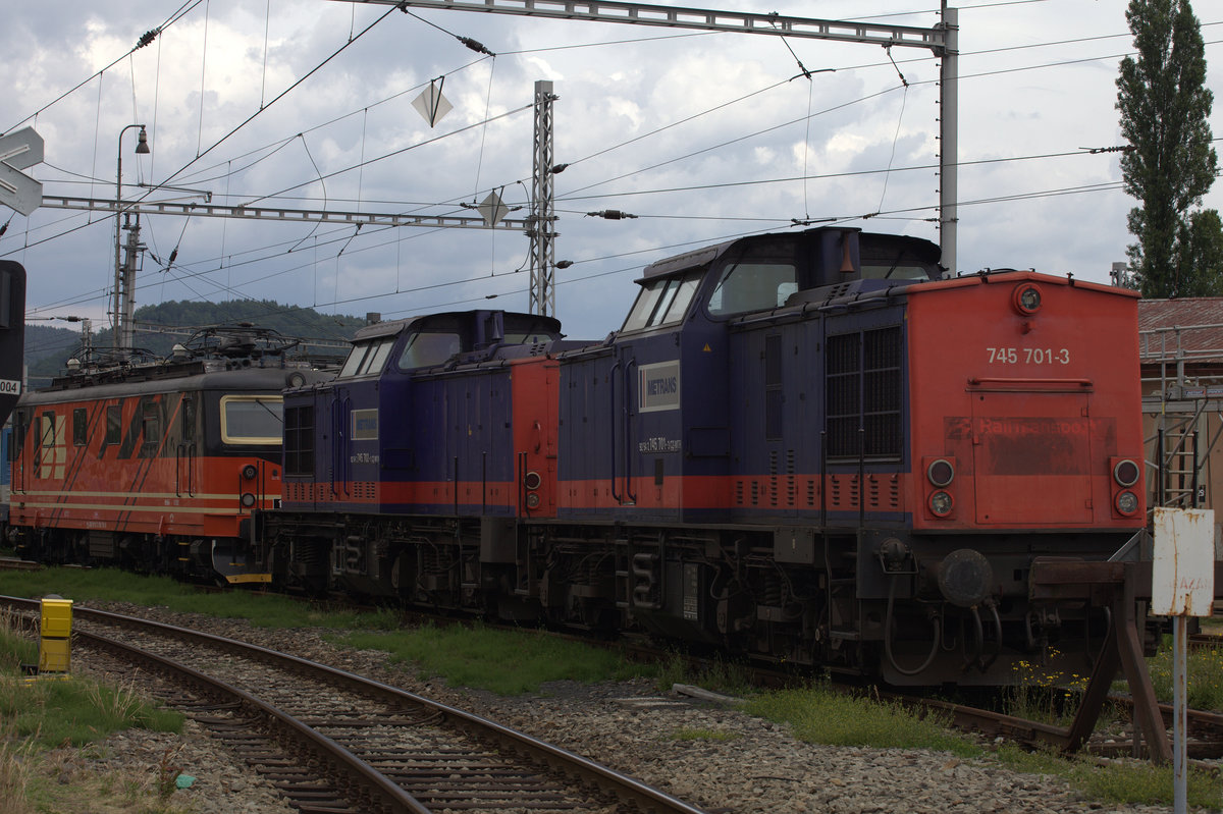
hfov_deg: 25.7
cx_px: 612
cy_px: 407
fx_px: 2683
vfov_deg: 17.3
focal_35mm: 79
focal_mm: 81
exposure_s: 1/500
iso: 250
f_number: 8
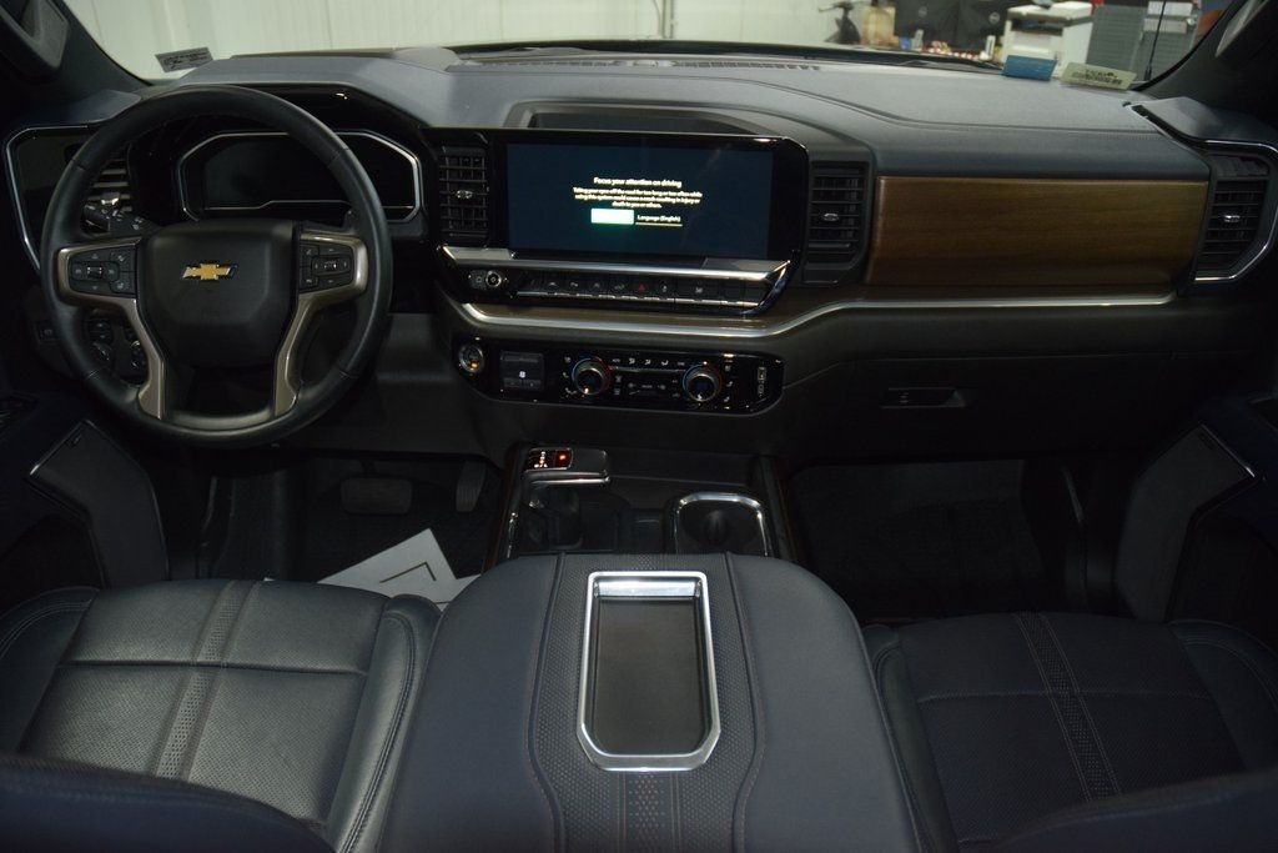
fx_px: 959
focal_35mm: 27
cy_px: 426
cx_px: 639
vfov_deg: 47.9
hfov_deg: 67.4
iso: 1400
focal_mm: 18
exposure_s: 1/80
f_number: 3.5
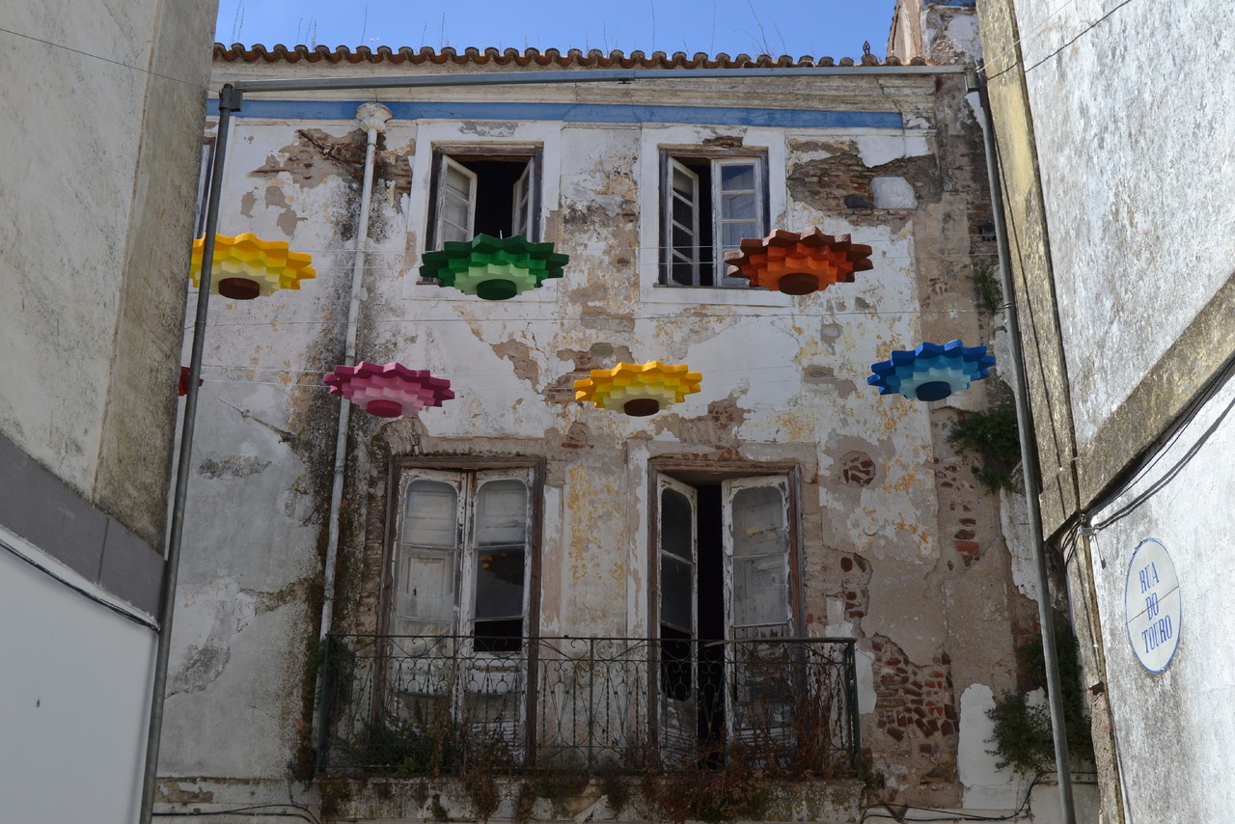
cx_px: 618
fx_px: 1338
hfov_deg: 49.5
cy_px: 412
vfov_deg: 34.2
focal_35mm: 39
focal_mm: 26
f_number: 7.1
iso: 100
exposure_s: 1/200
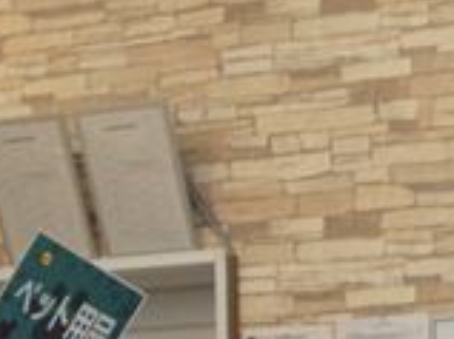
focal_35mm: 132
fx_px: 1730
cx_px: 768
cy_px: 547
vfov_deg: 10.7
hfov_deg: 13.7
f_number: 2.4
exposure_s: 1/120
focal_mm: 4.28
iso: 100
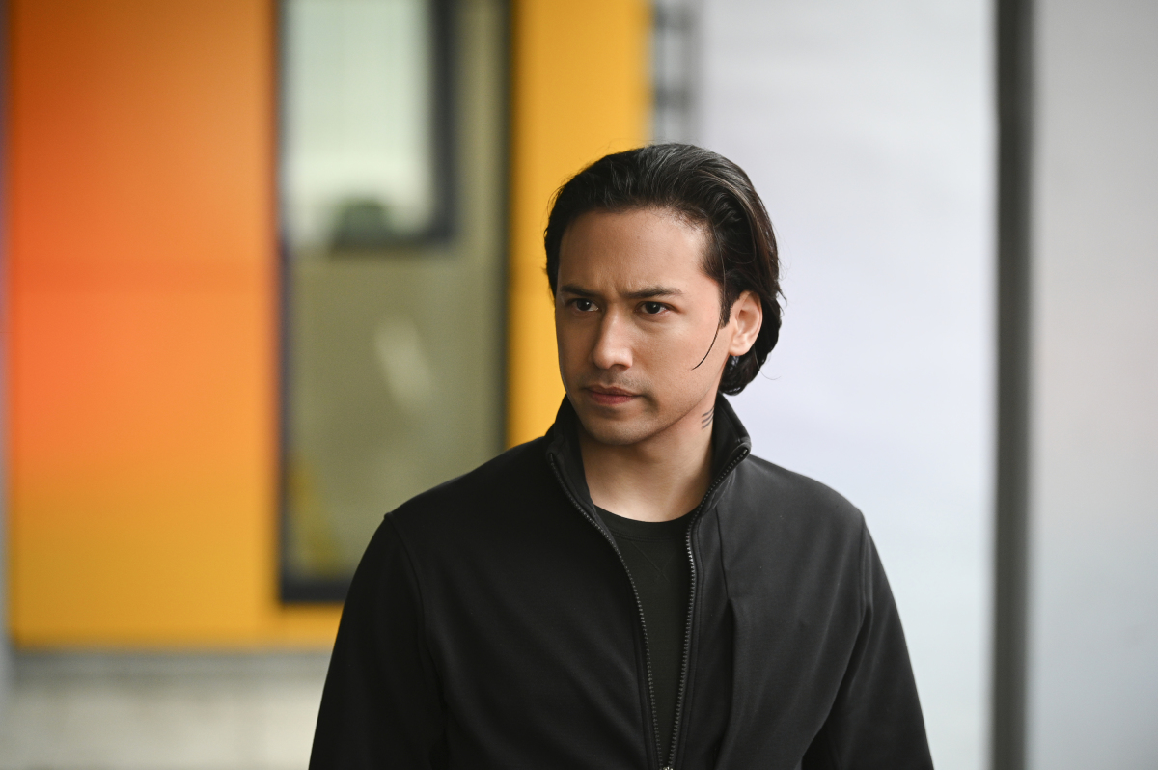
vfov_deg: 10.9
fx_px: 4017
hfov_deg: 16.4
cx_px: 579
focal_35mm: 125
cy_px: 385
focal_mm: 125
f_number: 2.8
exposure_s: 1/250
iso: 1600
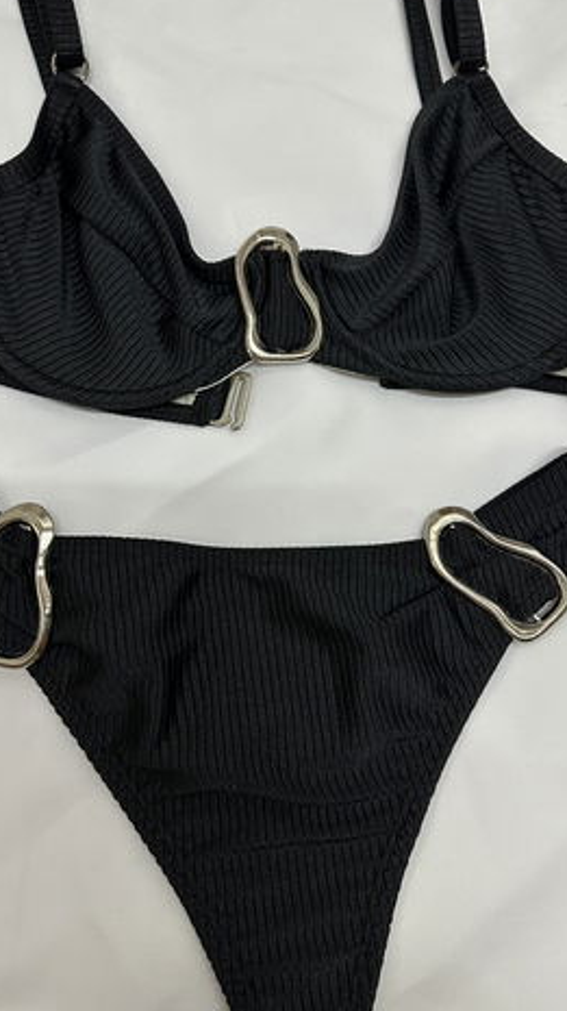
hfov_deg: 38.9
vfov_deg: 64.3
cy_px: 495
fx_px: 803
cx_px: 282
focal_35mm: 30
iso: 400
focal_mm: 6.86
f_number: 1.78
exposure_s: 1/50
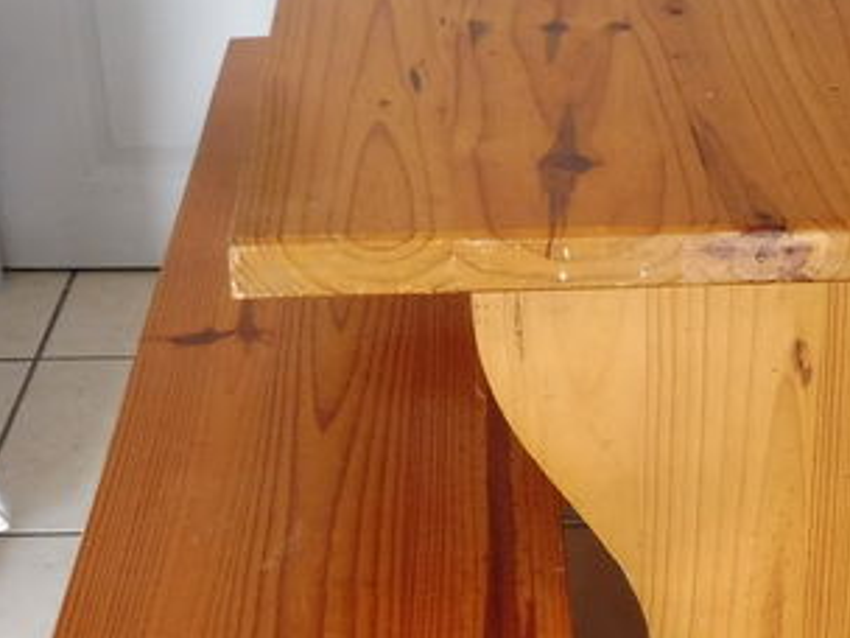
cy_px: 347
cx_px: 649
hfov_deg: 24.4
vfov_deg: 18.7
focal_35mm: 79
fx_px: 1940
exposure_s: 1/60
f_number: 3.3
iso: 160
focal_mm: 4.3
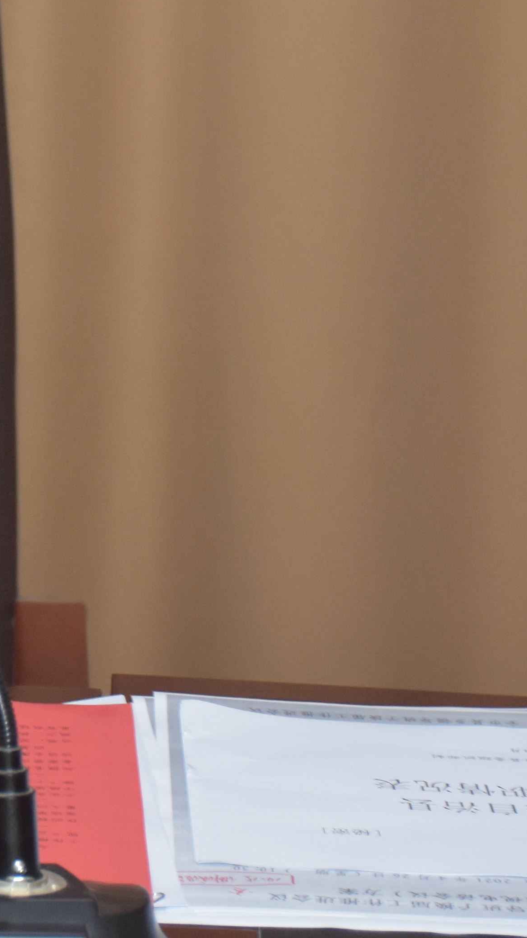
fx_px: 4721
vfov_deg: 11.3
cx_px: -409
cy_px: 146
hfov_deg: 6.3
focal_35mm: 190
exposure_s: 1/60
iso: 1400
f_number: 4.5
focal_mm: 42
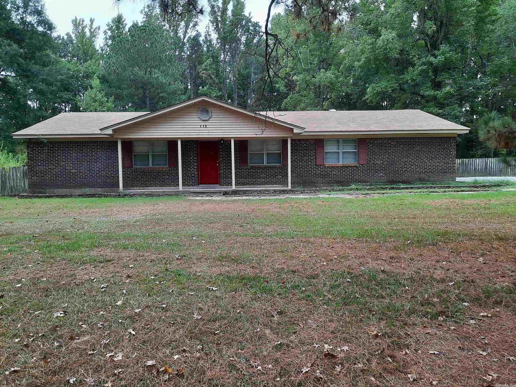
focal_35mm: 25
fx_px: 373
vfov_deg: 54.9
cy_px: 194
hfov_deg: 69.4
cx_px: 258
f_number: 2
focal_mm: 4.6
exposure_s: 1/120
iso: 50
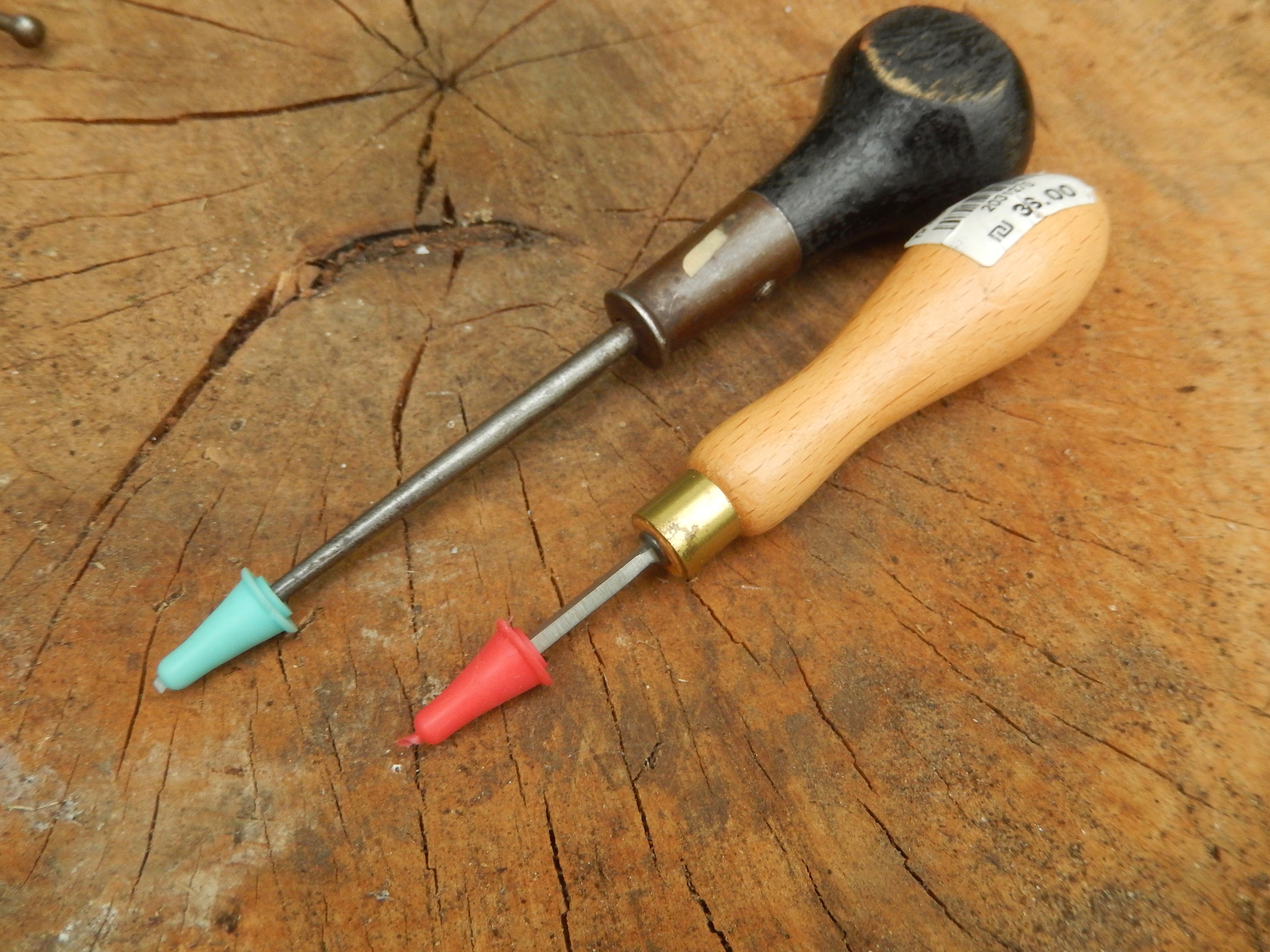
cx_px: 635
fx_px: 1027
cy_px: 476
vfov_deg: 49.7
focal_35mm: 28
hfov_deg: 63.4
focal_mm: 5.1
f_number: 3.6
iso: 320
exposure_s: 1/250
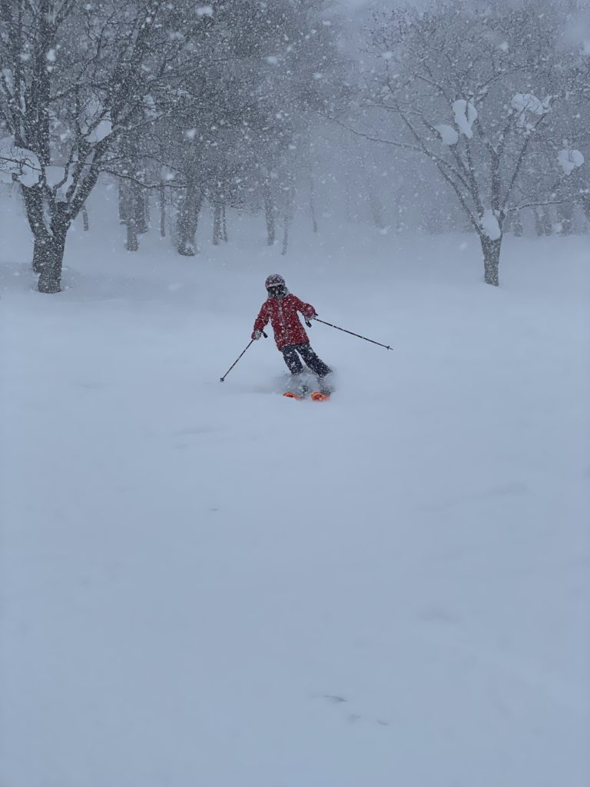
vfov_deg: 36.8
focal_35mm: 52
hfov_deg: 28.0
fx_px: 1182
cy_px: 394
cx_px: 295
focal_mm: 6
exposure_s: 1/564
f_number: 2
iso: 25
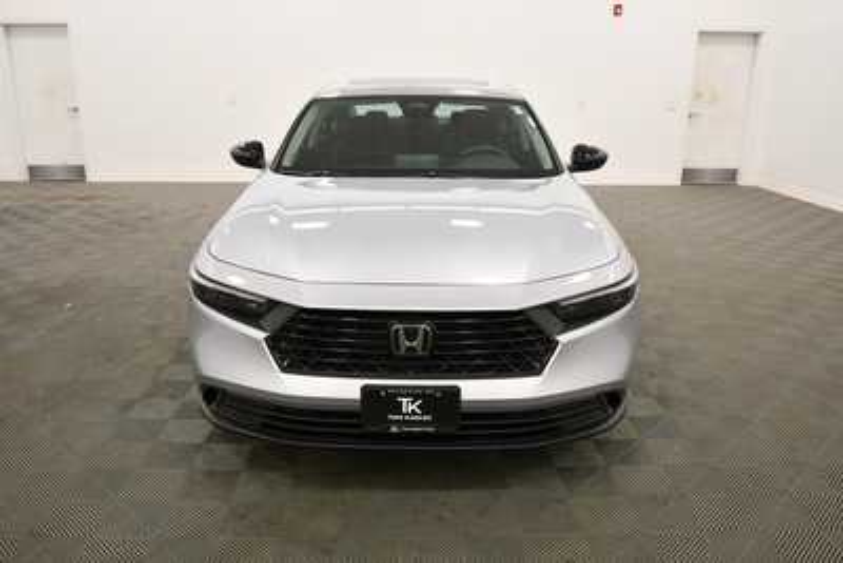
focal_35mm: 30
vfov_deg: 43.6
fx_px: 703
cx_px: 422
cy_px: 282
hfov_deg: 61.9
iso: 800
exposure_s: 1/160
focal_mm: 20
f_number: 5.6
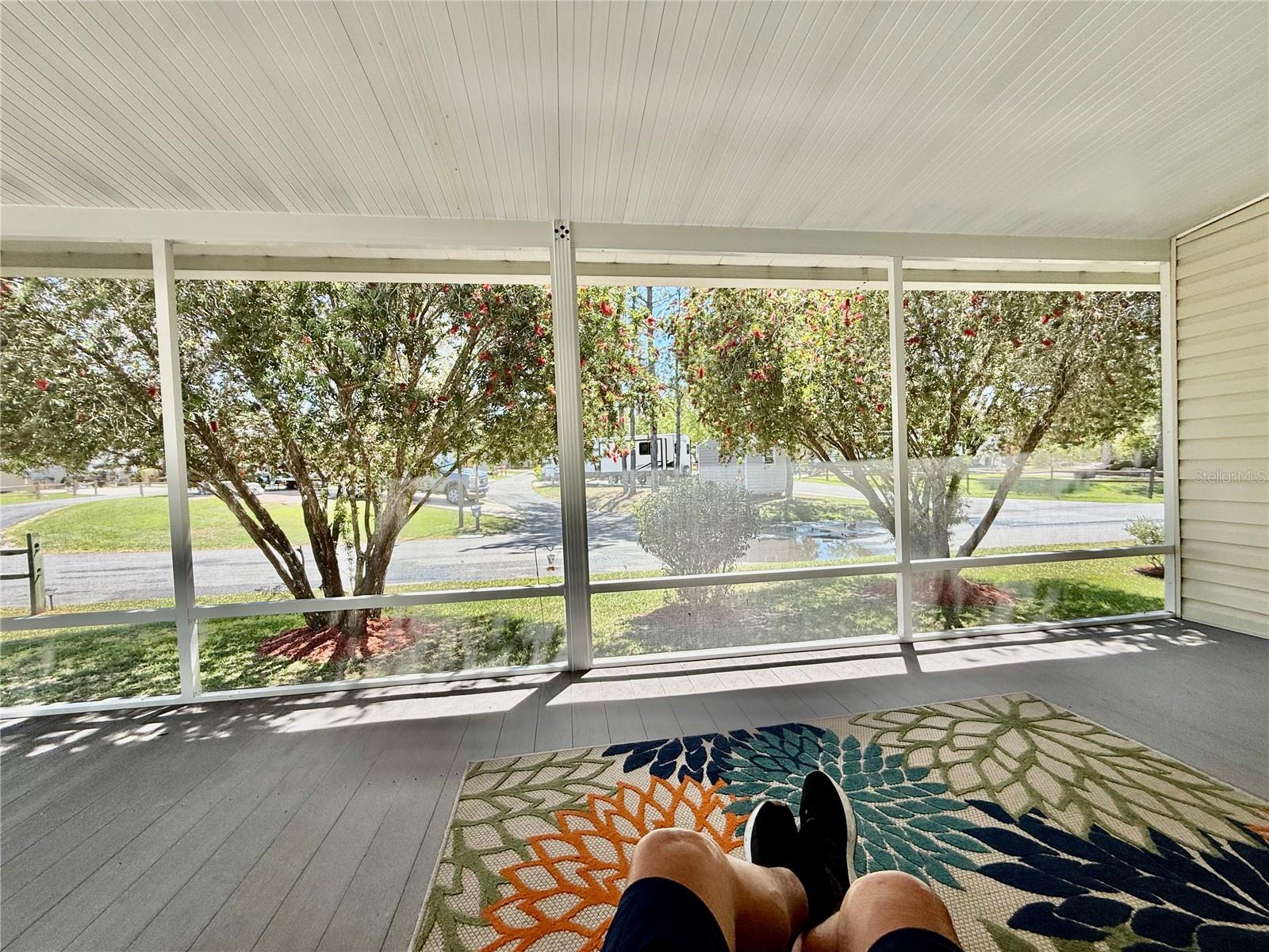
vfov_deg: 85.7
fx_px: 513
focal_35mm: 14
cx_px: 634
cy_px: 476
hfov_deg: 102.1
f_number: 2.2
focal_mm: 2.22
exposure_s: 1/303
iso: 50
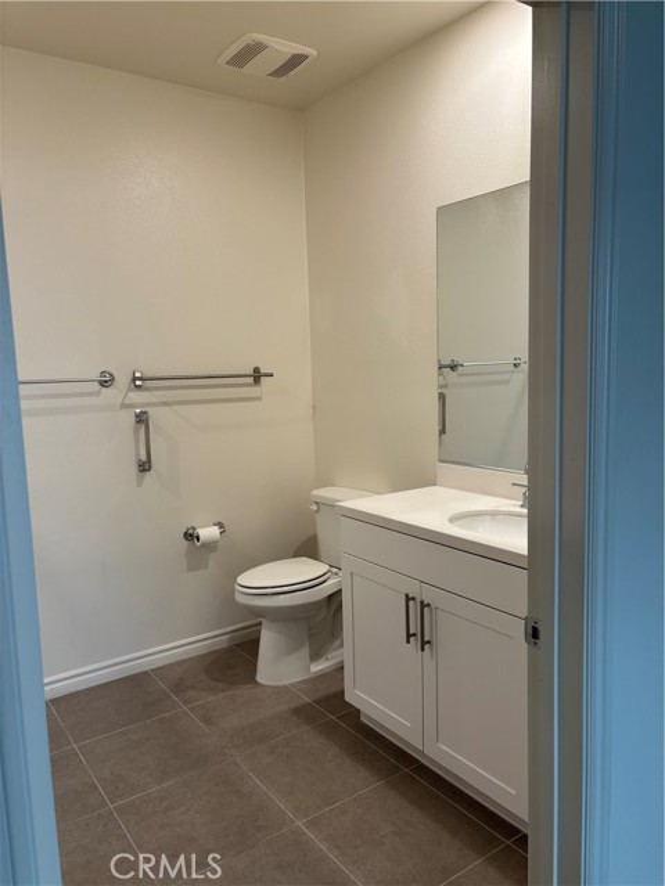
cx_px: 332
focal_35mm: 26
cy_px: 443
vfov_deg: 67.3
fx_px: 666
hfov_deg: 53.1
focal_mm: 5.96
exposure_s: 1/60
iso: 80
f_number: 1.6
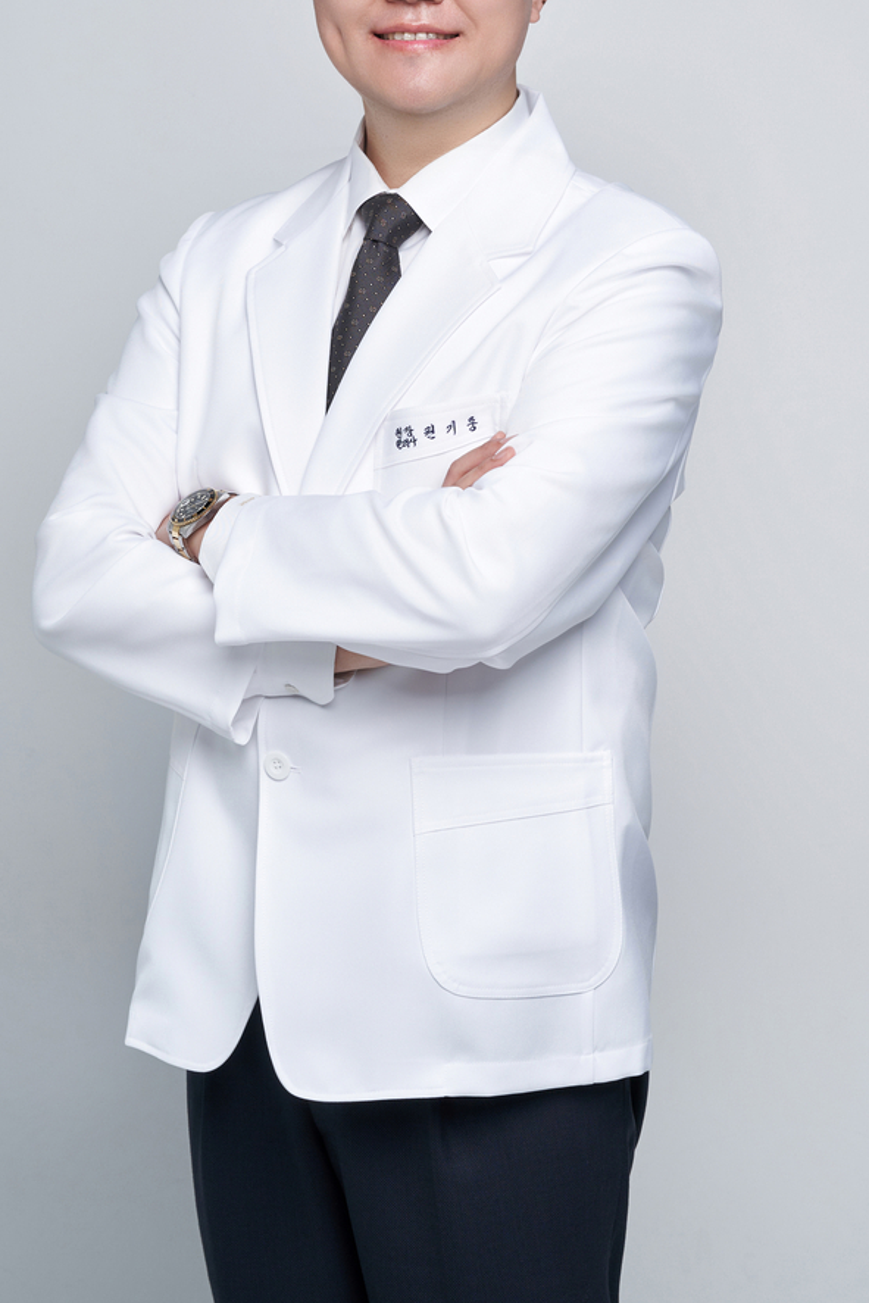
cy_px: 457
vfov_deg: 17.3
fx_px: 4271
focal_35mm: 118
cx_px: 440
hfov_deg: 11.6
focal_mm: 85
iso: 160
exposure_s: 1/125
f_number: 7.1
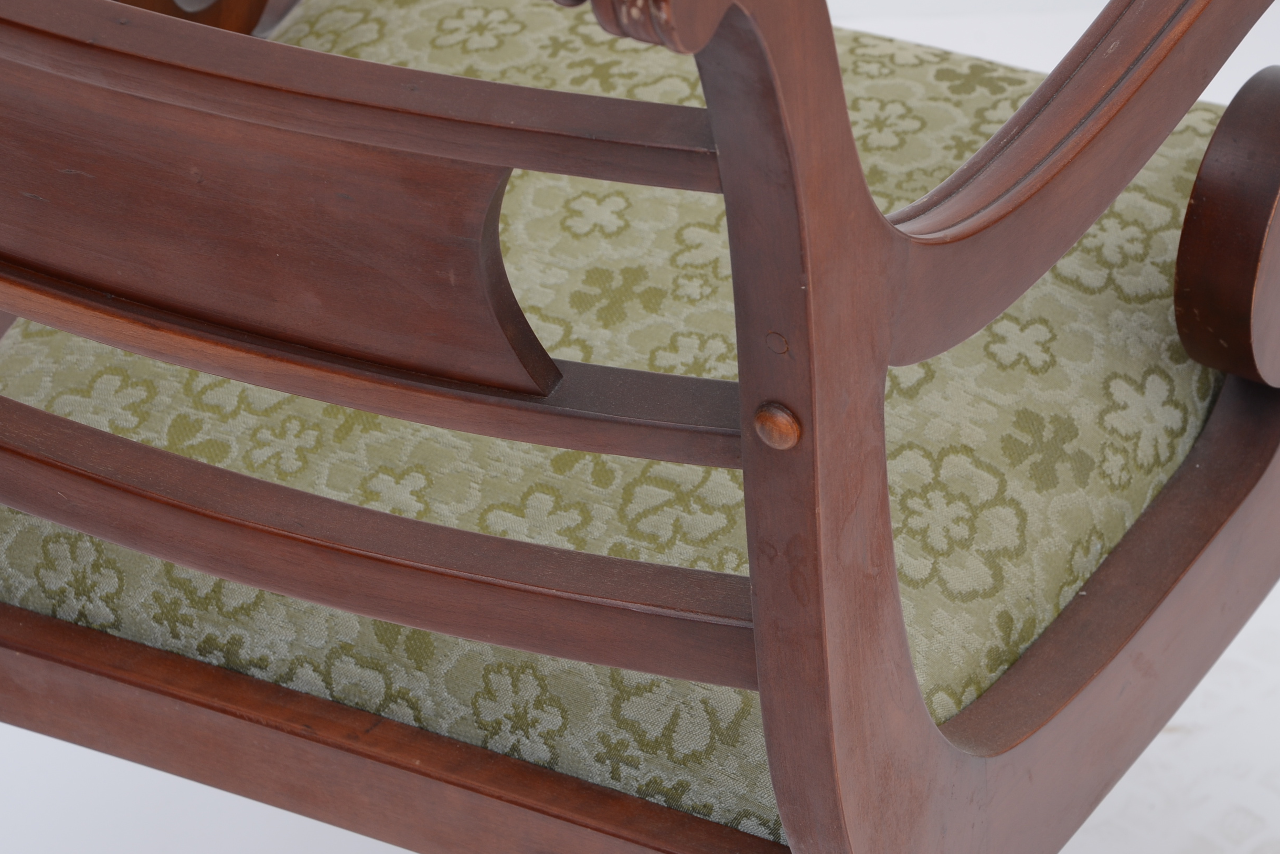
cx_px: 644
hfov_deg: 15.9
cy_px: 427
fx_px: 4569
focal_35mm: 129
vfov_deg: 10.7
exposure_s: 1/100
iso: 250
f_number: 10
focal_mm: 85
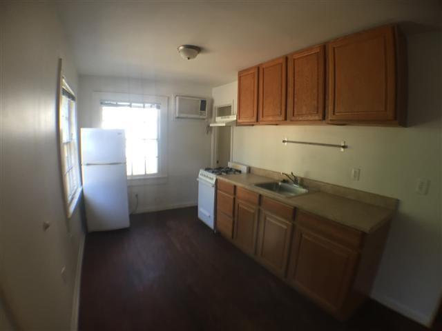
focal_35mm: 29
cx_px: 221
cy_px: 166
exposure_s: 1/30
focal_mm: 4.15
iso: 40
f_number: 2.2
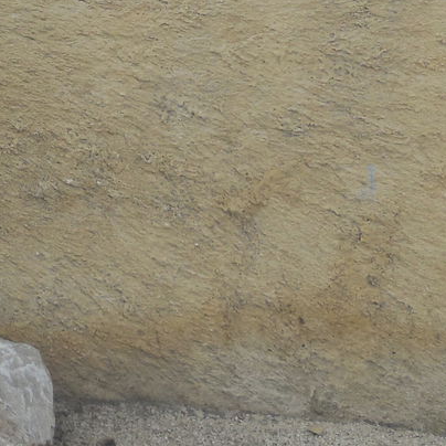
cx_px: -371
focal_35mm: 119
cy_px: -57
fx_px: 1735
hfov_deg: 13.1
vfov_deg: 14.3
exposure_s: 1/800
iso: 125
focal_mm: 6.1
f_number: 3.4
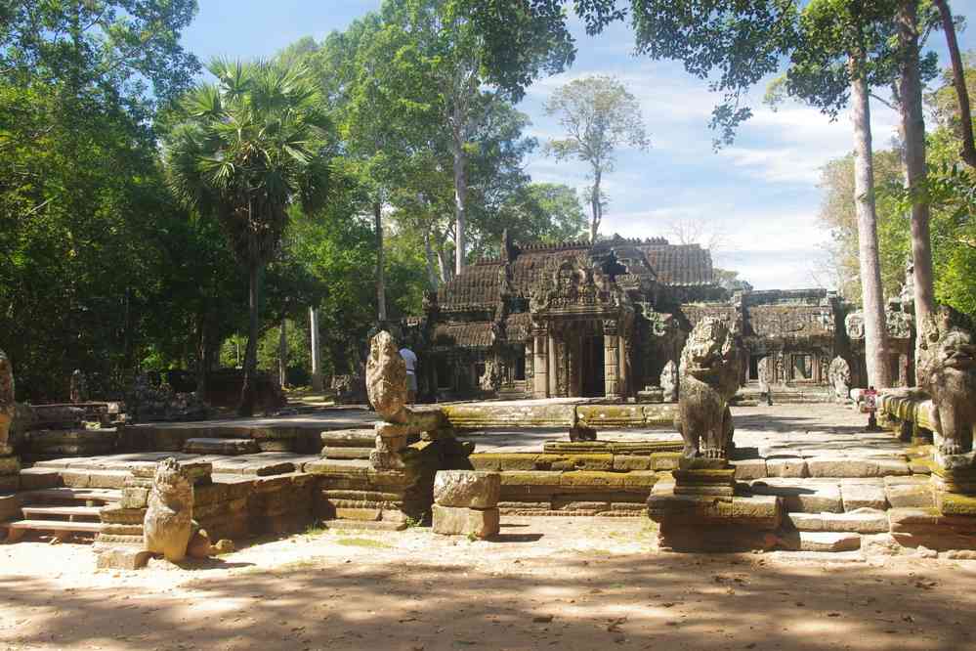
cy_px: 326
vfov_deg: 38.4
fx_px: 935
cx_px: 488
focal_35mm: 34
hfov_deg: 55.1
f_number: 8
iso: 200
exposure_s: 1/50
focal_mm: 23
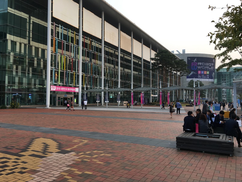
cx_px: 121
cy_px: 91
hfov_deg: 61.6
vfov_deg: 48.3
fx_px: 203
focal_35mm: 29
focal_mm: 4.15
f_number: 2.2
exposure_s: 1/122
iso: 25
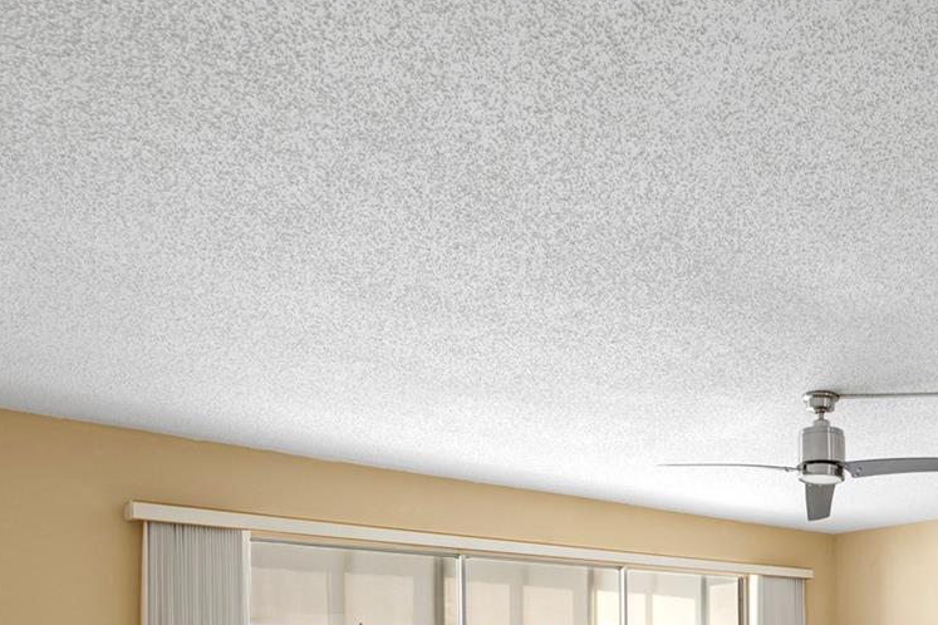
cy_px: 661
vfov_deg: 37.6
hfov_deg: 54.4
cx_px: 835
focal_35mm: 30
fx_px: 782
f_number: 8
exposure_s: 1/80
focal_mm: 14
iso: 800
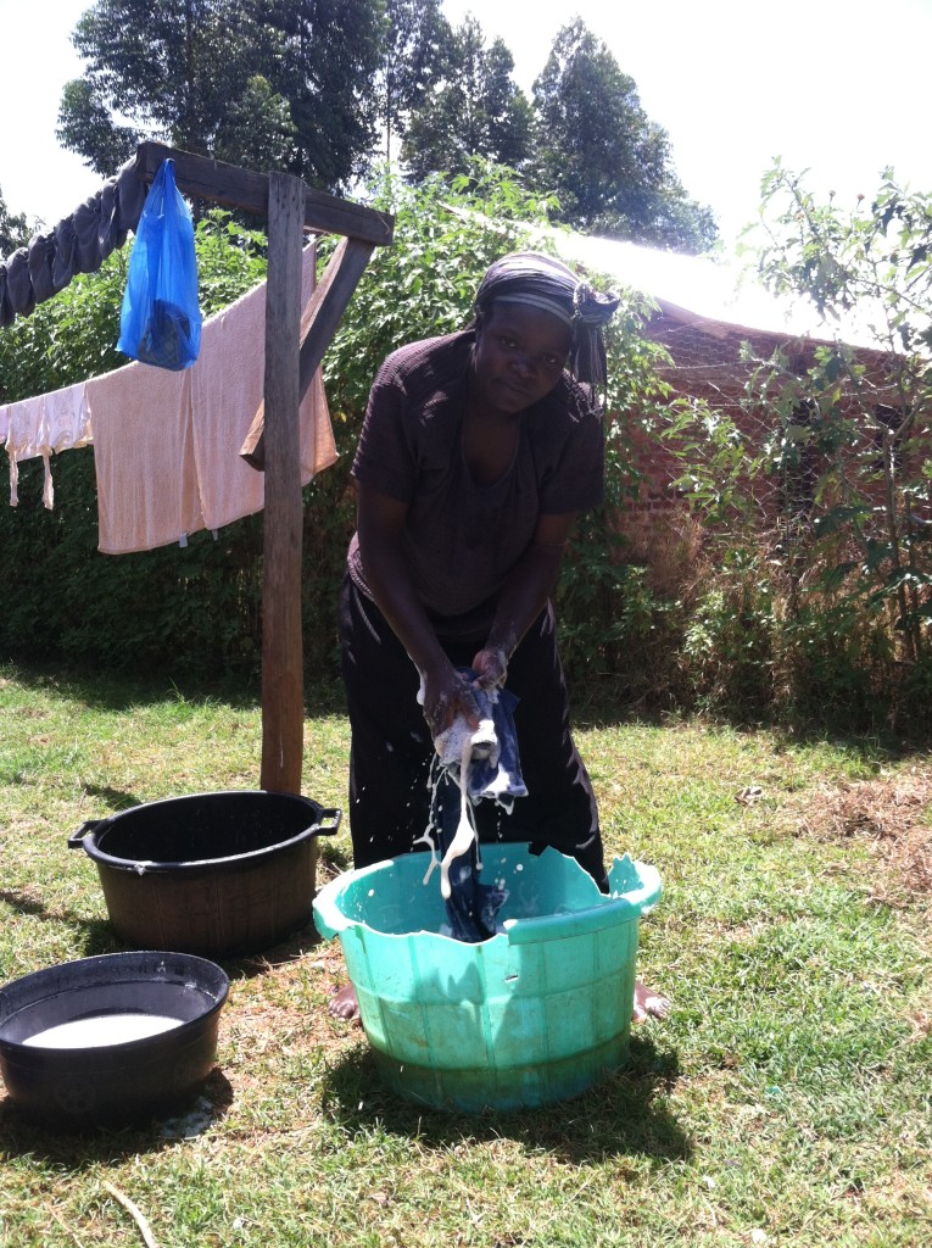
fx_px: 1260
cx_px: 466
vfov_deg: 52.7
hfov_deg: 40.6
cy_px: 624
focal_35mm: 35
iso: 80
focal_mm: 3.85
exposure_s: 1/385
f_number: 2.8
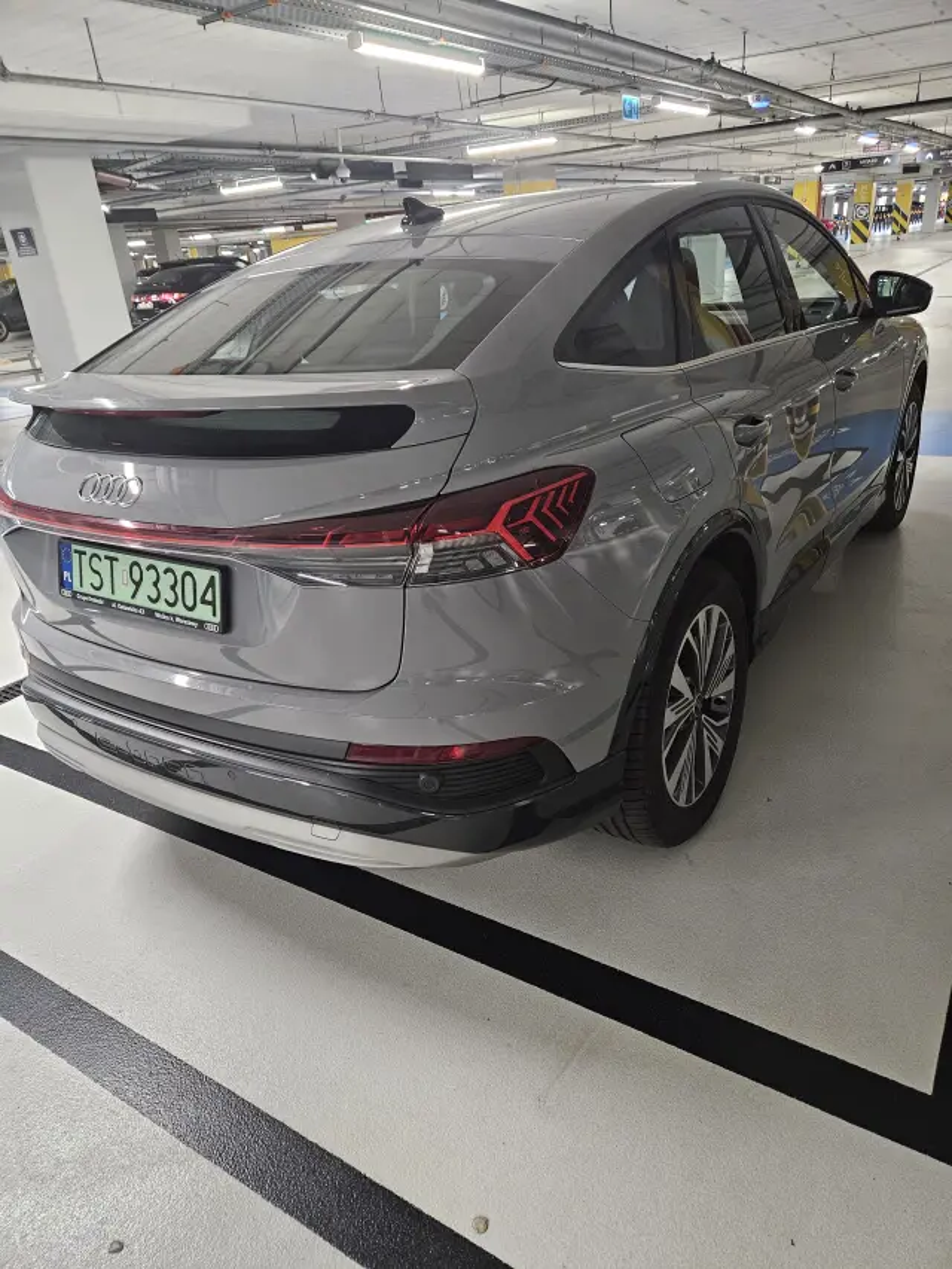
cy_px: 634
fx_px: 843
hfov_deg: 58.9
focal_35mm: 23
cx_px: 476
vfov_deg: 73.9
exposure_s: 1/50
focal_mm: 5.4
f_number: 1.8
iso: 800
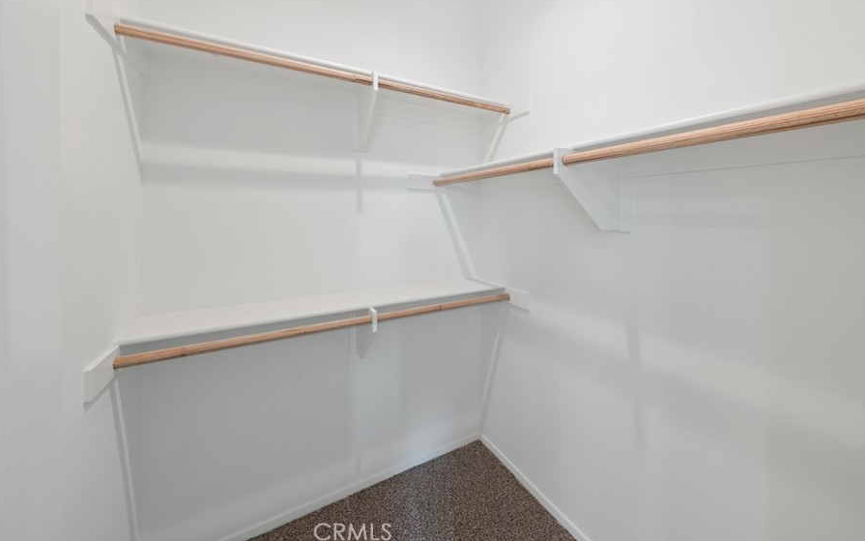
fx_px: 330
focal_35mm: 14
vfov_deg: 77.7
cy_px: 215
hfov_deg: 104.8
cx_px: 483
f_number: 8
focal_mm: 12
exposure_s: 1/10
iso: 800
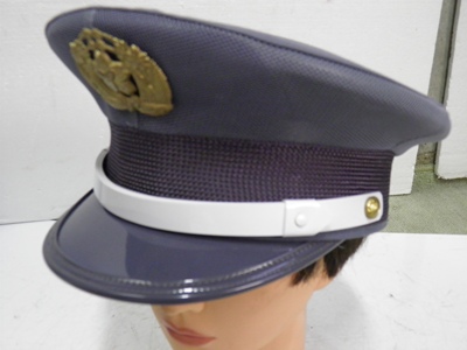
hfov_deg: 52.6
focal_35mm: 35
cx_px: 234
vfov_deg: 40.7
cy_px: 175
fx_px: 472
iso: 400
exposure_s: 1/13
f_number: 3.1
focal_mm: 6.3
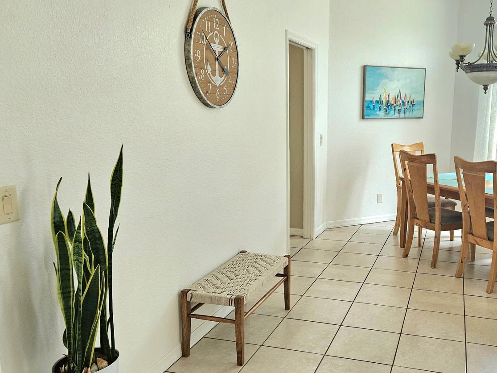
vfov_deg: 42.9
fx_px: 474
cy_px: 192
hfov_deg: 54.4
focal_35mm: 33
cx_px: 326
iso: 125
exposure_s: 1/120
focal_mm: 5.4
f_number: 1.8
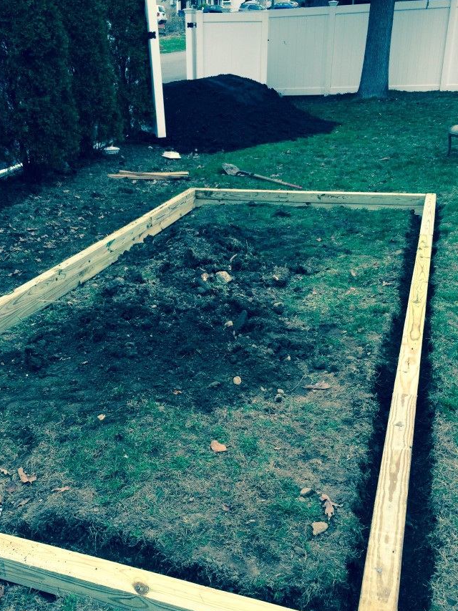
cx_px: 199
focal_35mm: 36
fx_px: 635
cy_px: 319
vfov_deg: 51.3
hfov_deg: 39.6
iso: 50
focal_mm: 4.12
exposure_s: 1/120
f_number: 2.2
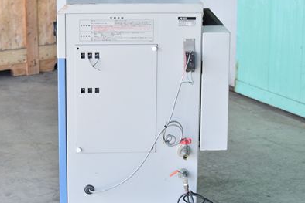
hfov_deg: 19.5
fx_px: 887
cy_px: 110
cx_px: 140
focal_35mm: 105
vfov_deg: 13.1
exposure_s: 1/400
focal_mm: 55
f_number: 6.3
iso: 1250
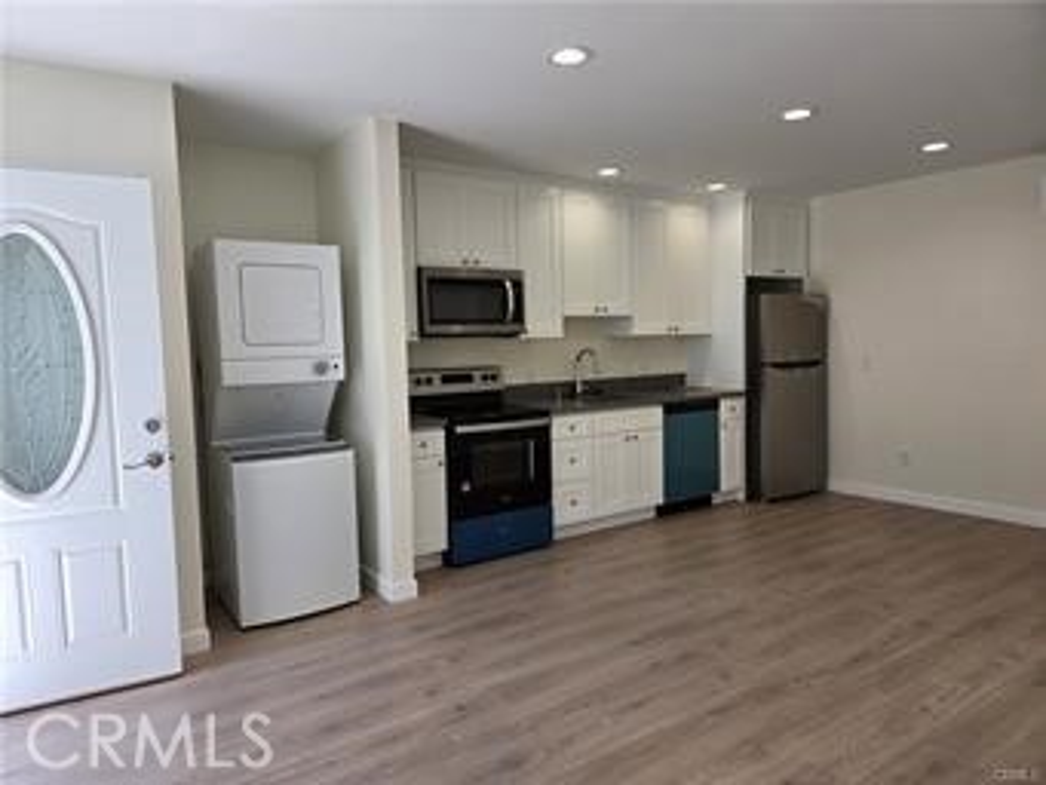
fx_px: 695
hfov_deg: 73.9
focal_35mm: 23
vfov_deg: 58.9
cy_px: 392
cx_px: 523
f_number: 1.8
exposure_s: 1/167
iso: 25
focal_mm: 5.4
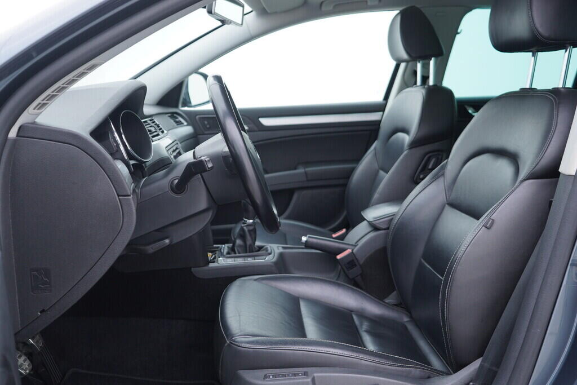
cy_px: 192
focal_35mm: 36
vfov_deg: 36.9
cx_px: 288
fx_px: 577
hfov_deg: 53.1
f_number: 2.8
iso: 160
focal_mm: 24
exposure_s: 1/40
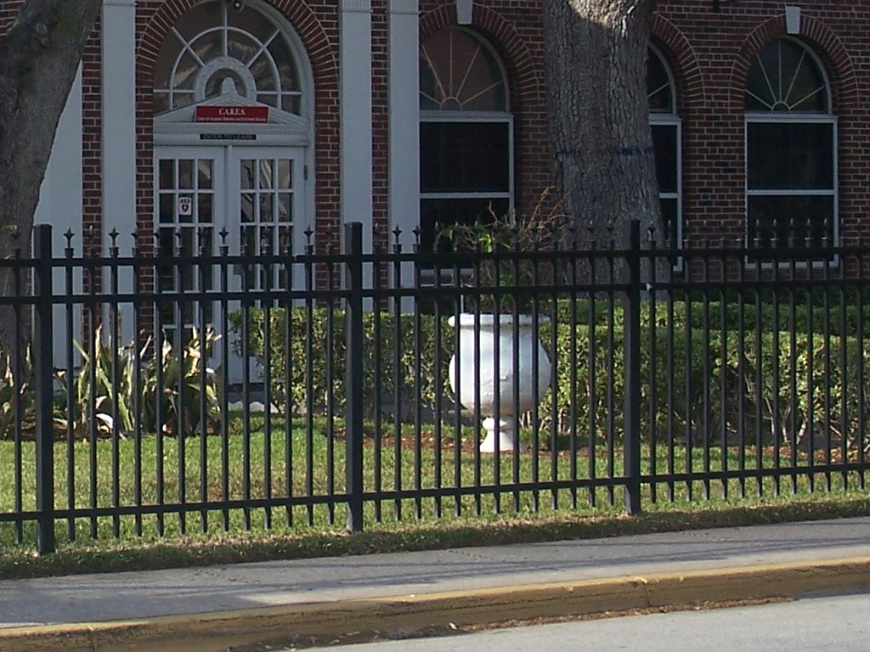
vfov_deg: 10.8
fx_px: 3443
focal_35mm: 137
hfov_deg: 14.2
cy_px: 82
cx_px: -9
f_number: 3.2
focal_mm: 9.1
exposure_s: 1/500
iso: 64
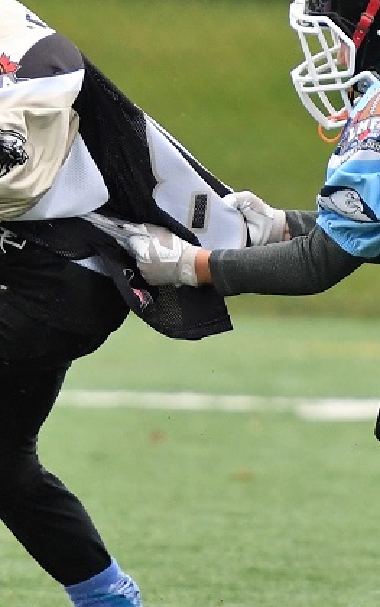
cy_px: 242
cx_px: 134
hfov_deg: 1.9
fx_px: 11702
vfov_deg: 3.0
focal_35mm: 707
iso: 1250
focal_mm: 195
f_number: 2.8
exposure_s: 1/1000
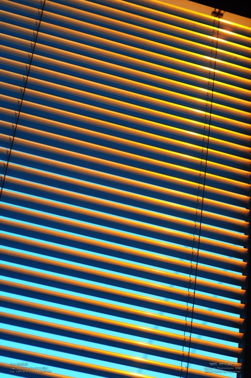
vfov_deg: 27.0
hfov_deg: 18.1
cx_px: 126
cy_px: 189
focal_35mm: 75
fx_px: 786
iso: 200
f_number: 3.5
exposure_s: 1/80
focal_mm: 50
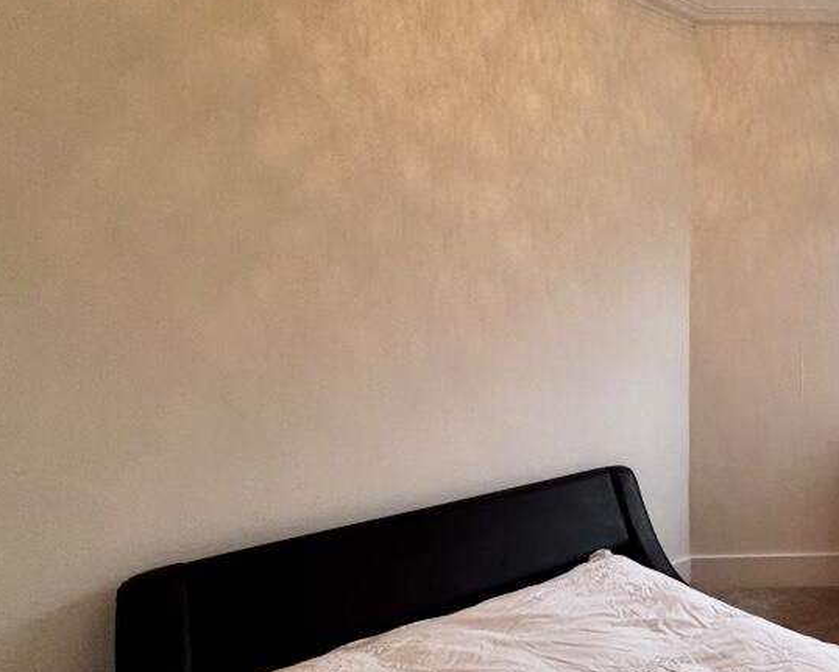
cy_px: 279
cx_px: 766
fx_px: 646
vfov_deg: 54.7
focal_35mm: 26
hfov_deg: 56.3
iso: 200
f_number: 2.2
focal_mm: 2.22
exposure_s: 1/100
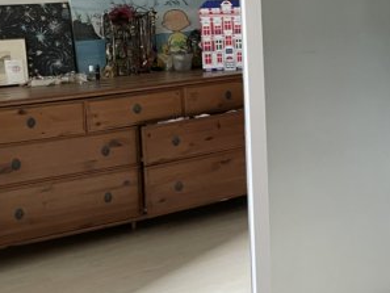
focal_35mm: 70
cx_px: 483
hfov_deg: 24.7
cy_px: 41
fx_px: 789
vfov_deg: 20.7
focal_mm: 4.2
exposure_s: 1/60
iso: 250
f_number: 1.6
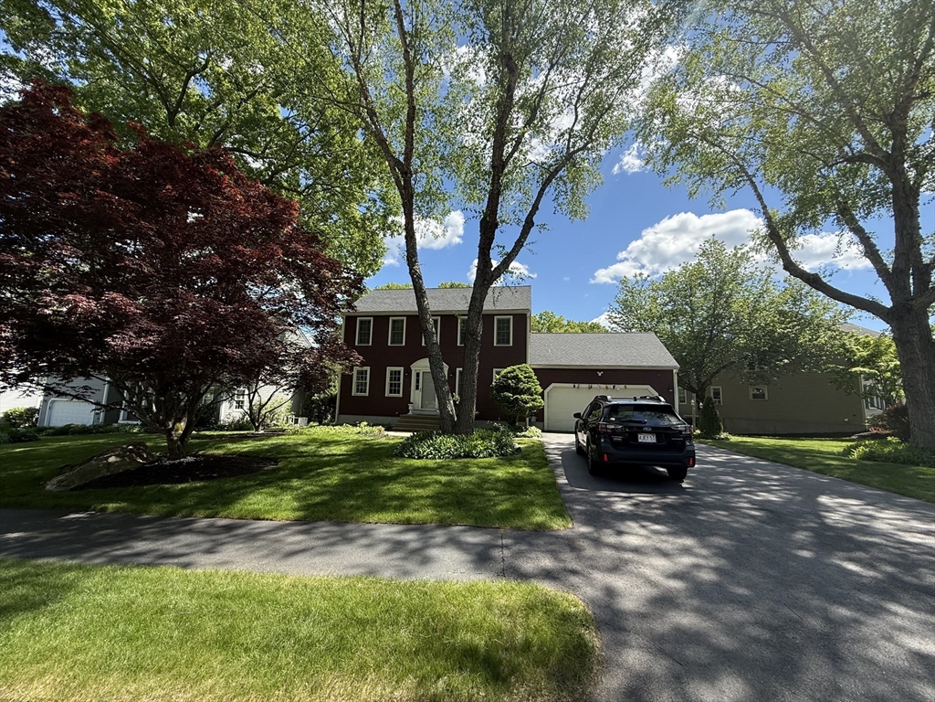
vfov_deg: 85.7
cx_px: 468
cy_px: 351
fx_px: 378
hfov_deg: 102.1
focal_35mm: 14
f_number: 2.2
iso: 64
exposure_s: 1/1189
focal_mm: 2.22
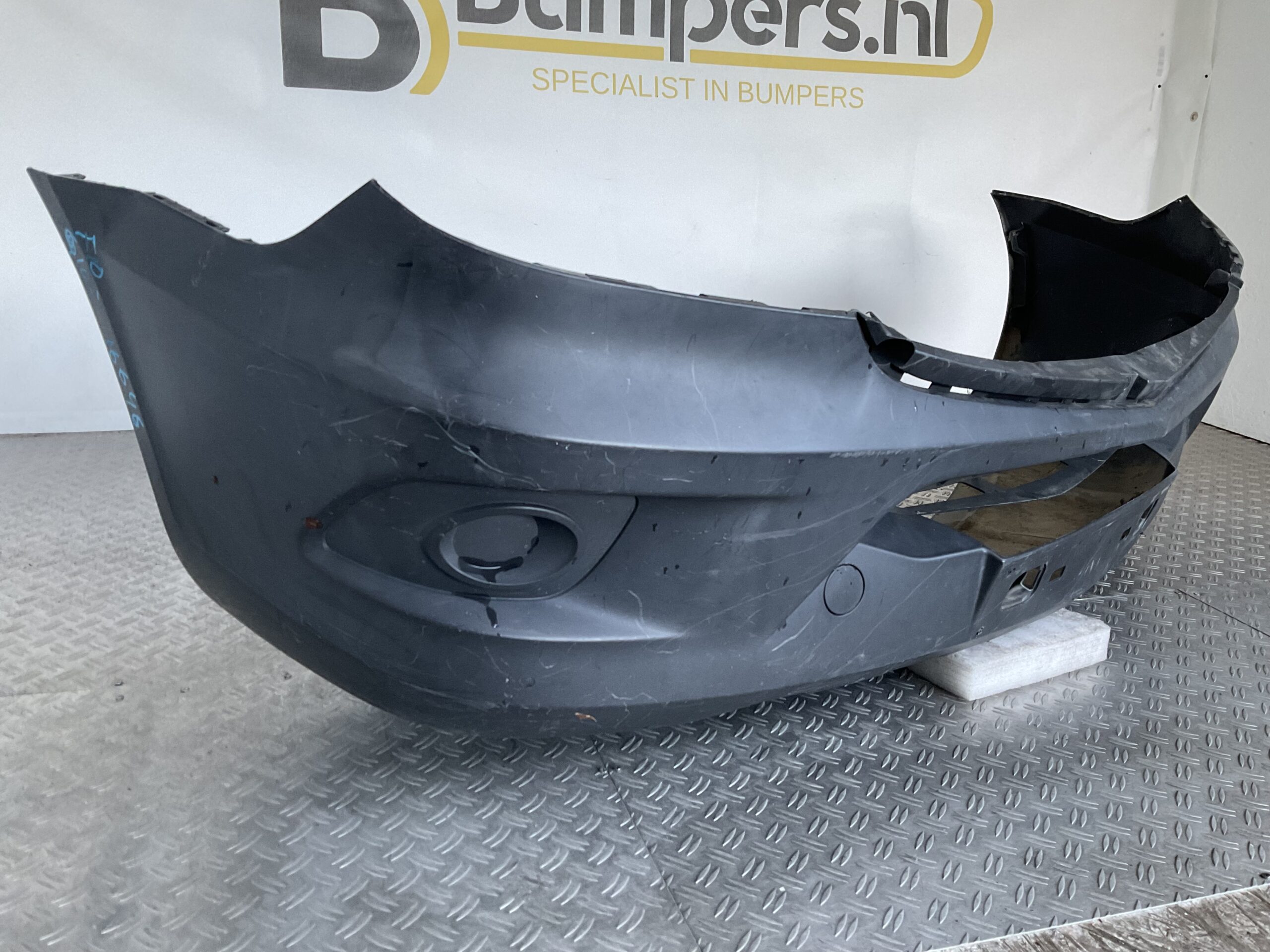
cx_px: 635
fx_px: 1064
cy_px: 476
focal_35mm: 29
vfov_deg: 48.2
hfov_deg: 61.7
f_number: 1.8
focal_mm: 3
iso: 80
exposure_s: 1/60
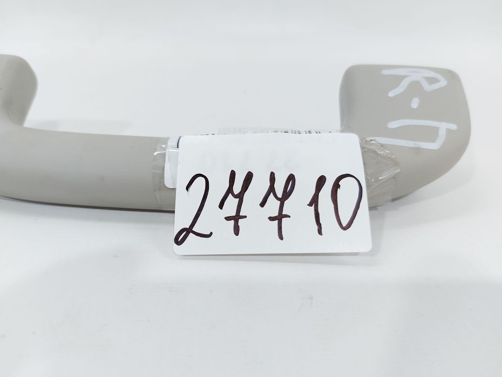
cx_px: 251
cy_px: 188
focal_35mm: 24
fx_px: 348
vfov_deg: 56.8
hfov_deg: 71.6
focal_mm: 5.23
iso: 40
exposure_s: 1/50
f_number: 1.8
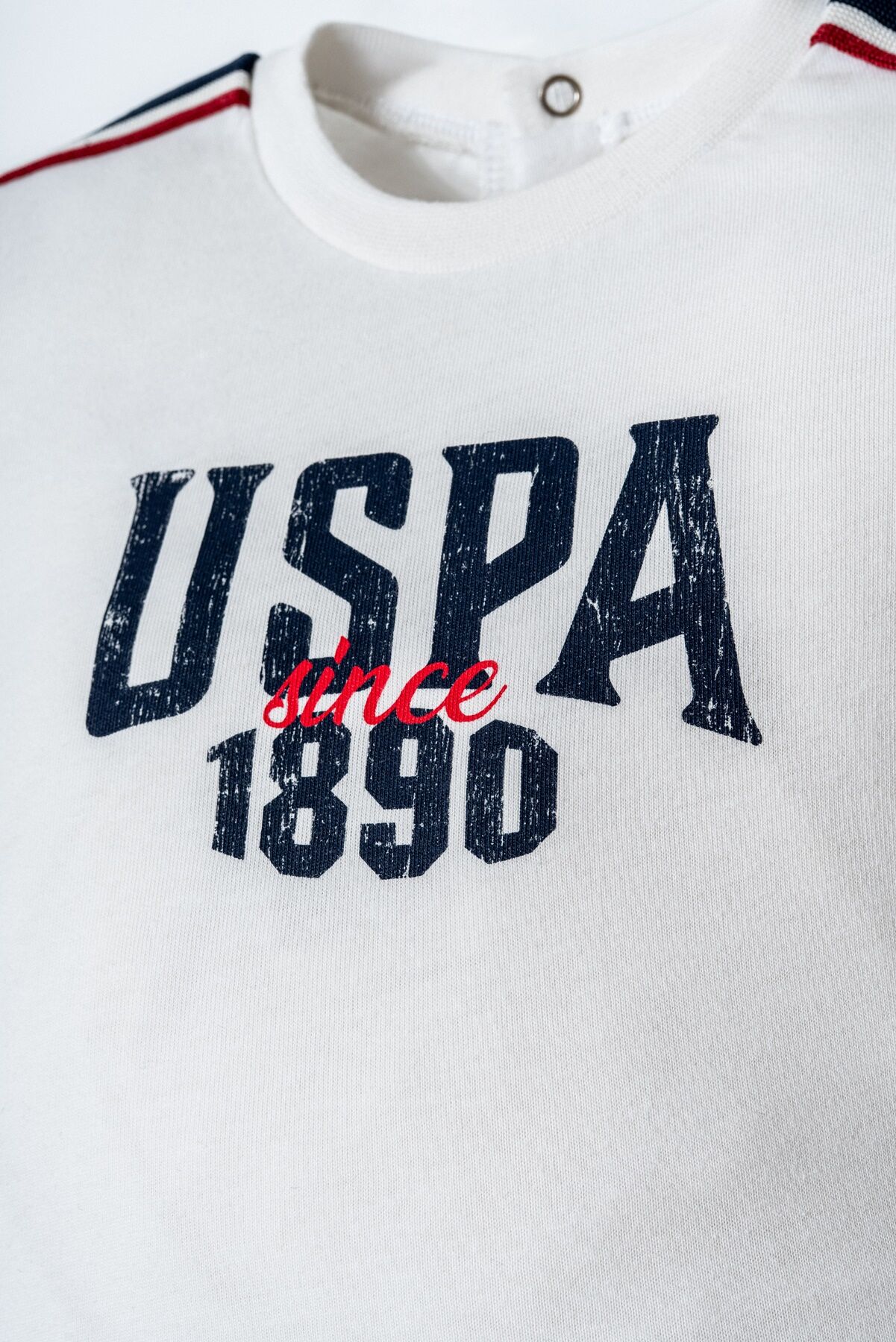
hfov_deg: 27.0
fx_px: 1865
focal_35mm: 50
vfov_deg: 39.6
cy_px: 671
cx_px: 448
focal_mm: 50
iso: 160
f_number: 11
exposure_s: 1/160
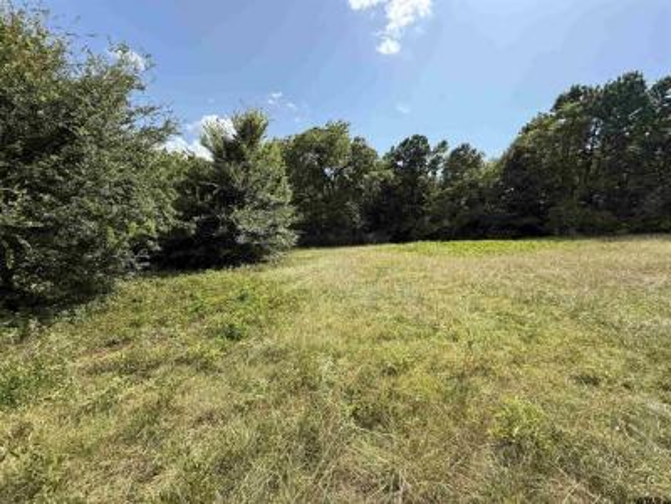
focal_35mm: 14
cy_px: 252
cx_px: 336
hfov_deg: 102.1
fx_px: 271
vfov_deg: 85.7
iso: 50
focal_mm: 2.22
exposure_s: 1/1145
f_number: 2.2
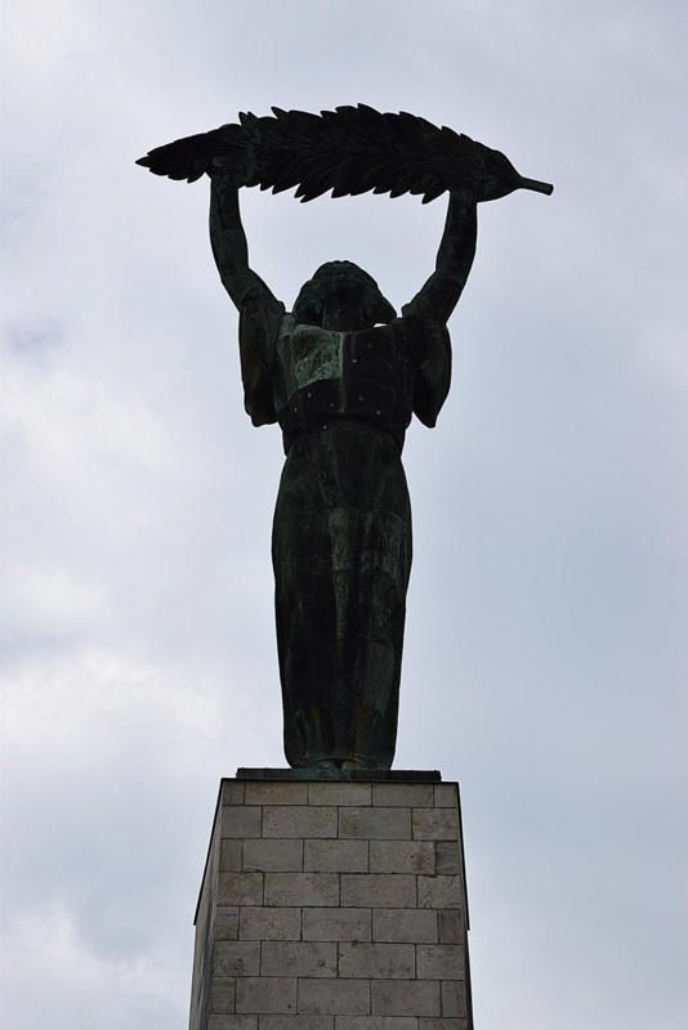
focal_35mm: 99
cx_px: 344
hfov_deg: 13.8
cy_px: 515
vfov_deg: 20.6
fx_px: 2835
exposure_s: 1/500
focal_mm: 66
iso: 250
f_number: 11
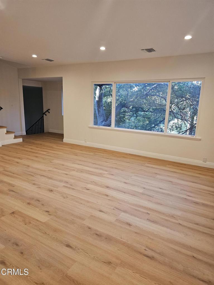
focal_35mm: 23
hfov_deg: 58.9
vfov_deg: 73.9
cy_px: 142
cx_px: 107
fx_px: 190
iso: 250
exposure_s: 1/120
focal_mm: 6.3
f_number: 1.7
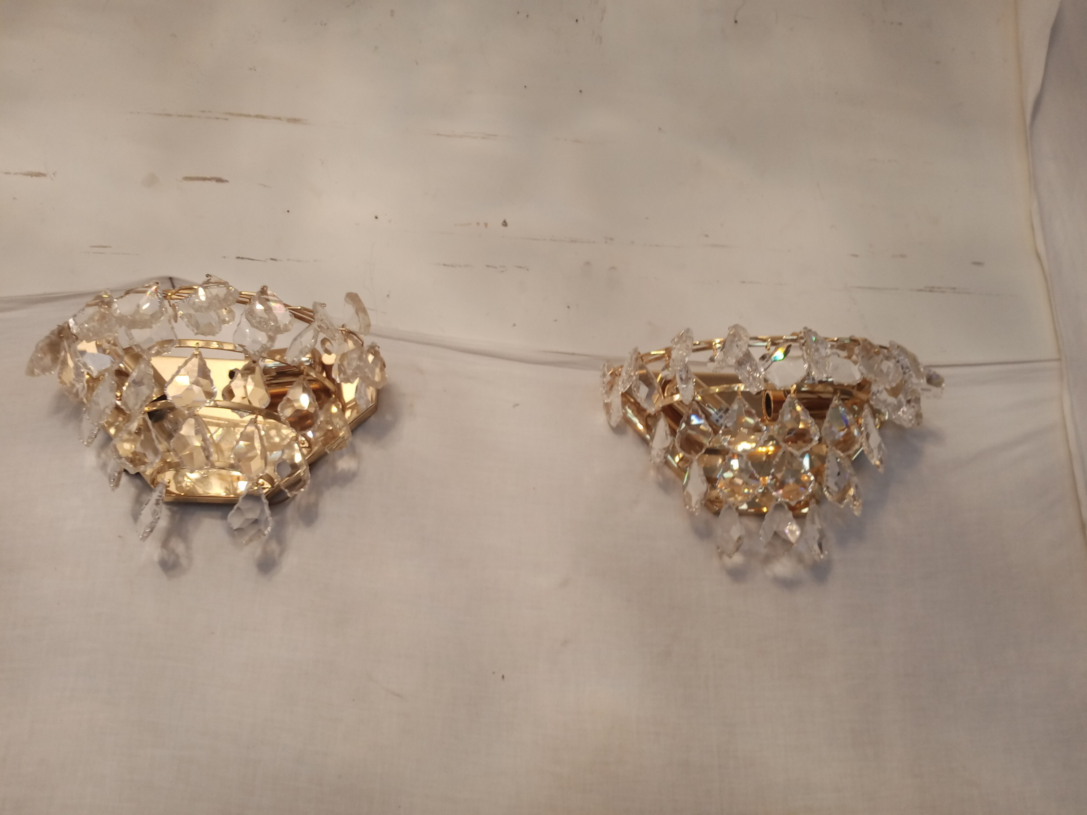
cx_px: 544
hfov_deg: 63.4
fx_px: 879
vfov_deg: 49.7
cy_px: 408
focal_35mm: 28
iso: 417
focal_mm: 4.05
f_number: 1.8
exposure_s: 1/33.3
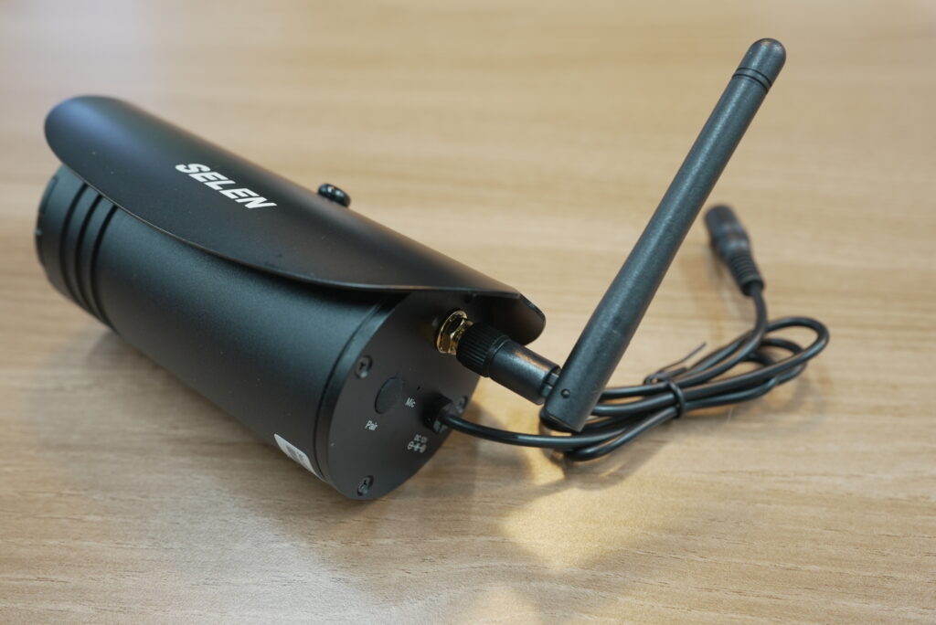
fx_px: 910
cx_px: 468
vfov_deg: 37.9
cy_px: 312
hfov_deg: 54.4
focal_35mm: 35
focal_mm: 35
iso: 800
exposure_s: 1/40
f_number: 5.6
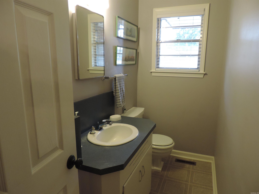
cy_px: 97
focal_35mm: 24
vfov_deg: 56.8
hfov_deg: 71.6
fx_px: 180
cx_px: 130
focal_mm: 4.3
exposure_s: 1/30
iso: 400
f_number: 3
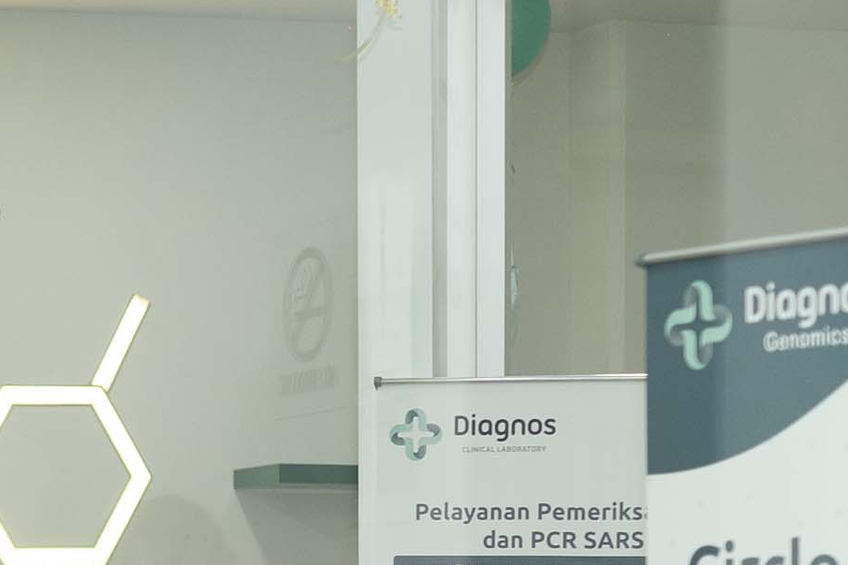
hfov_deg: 12.5
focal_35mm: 159
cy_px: 699
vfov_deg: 8.5
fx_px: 3745
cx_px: -302
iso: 250
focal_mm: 24
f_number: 2
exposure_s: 1/160
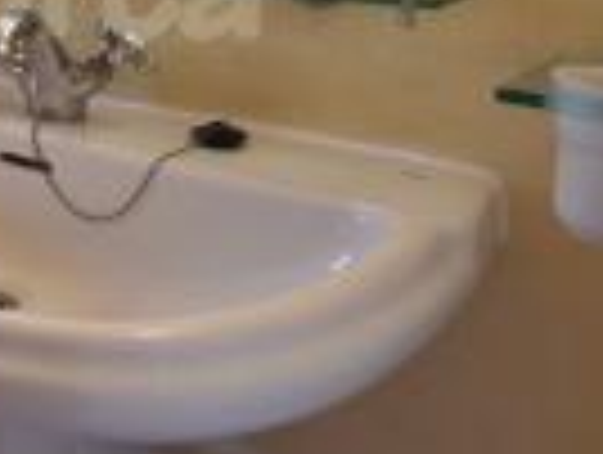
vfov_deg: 24.6
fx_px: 960
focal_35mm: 55
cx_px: -428
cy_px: -61
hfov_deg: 23.0
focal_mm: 10
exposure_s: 1/1.6
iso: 100
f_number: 5.6
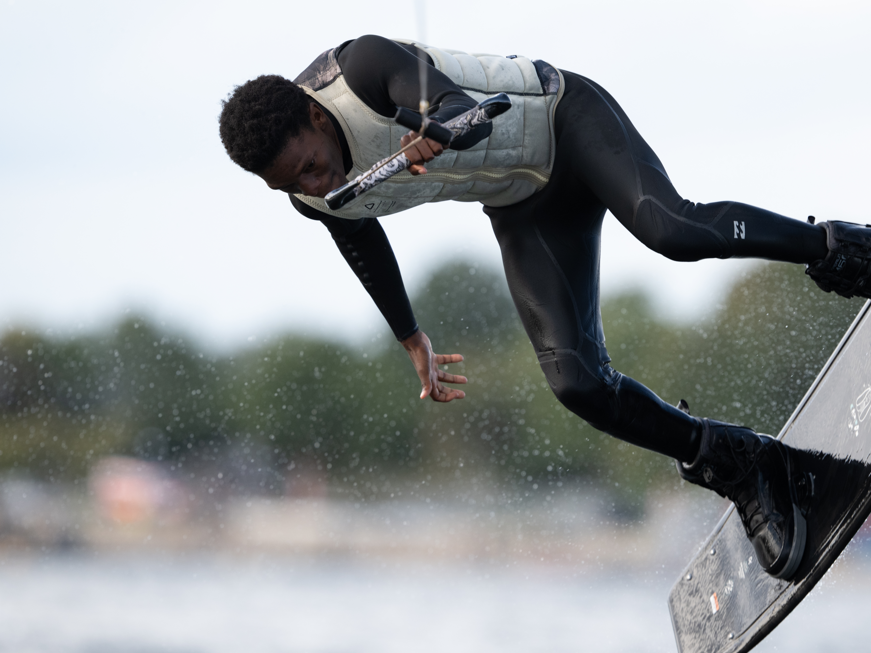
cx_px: 490
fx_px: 12581
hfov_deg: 4.0
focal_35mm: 500
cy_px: 356
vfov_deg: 3.0
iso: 640
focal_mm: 400
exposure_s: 1/2000
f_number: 4.5
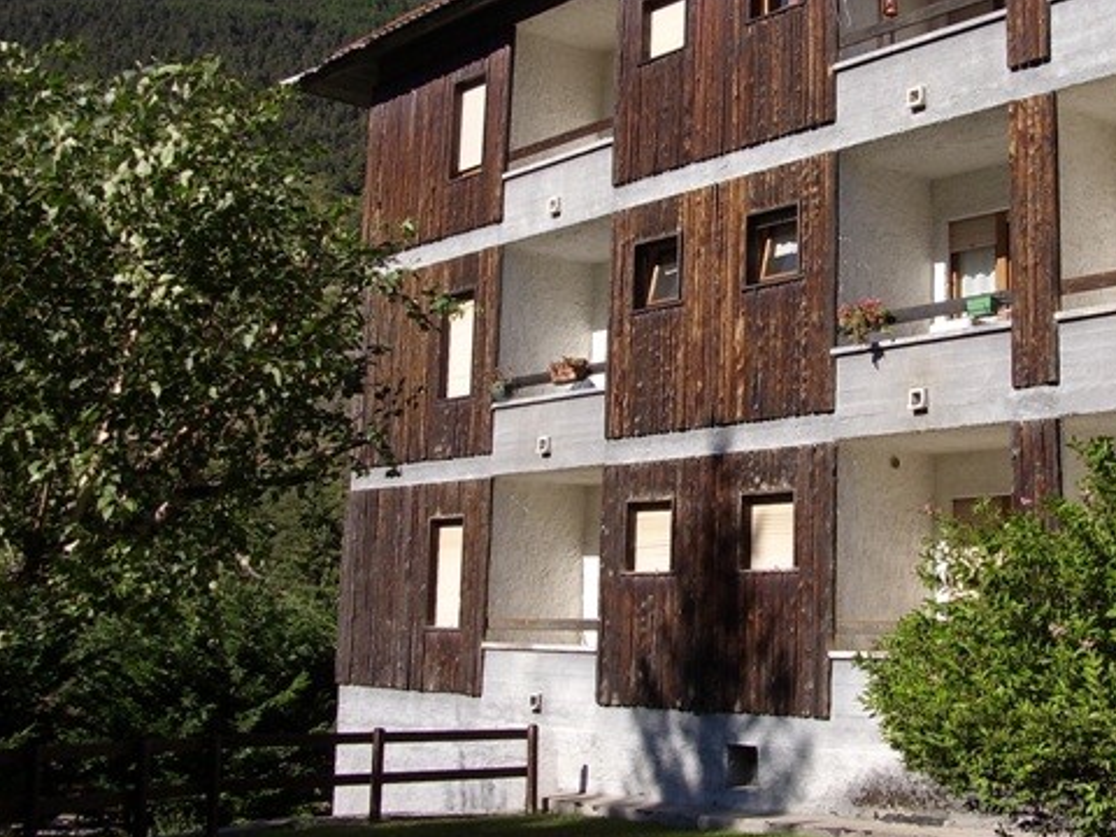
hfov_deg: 46.4
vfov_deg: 35.7
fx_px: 1290
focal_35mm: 40
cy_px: 288
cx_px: 702
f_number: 4.1
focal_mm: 5.8
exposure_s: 1/648
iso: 71
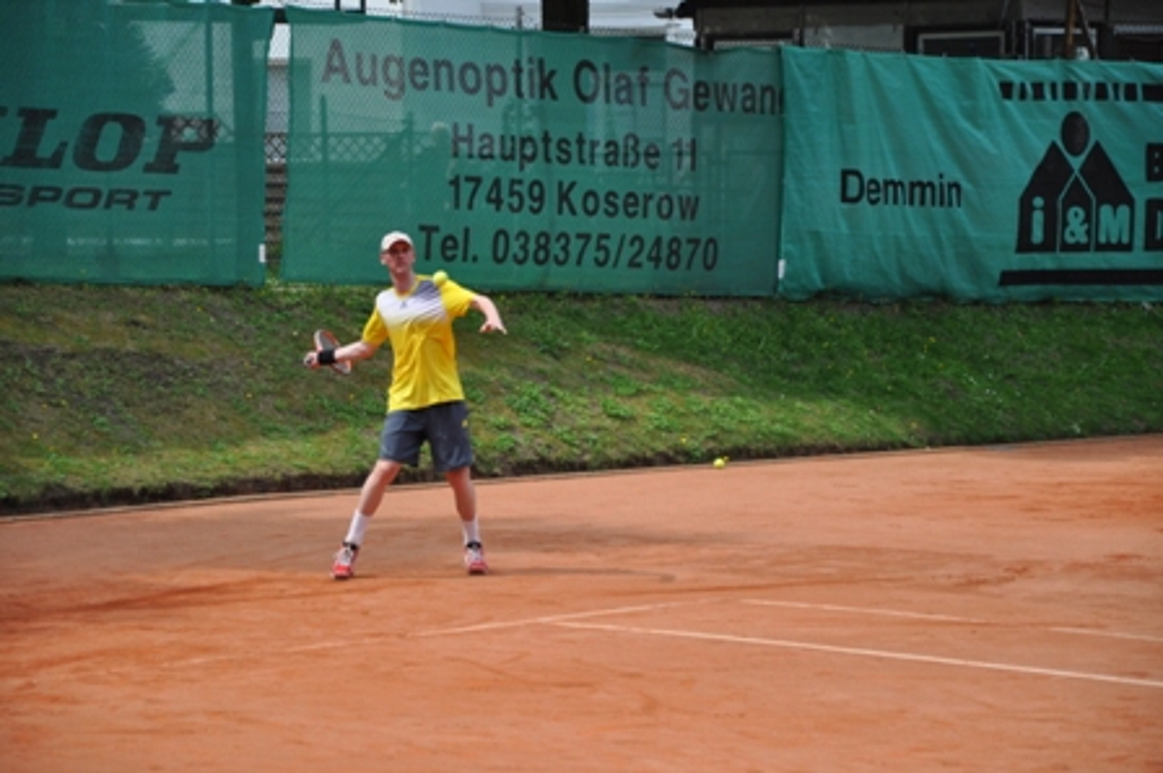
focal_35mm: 147
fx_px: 4745
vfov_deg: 9.3
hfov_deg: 14.0
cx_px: 582
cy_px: 386
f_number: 5.6
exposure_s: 1/1000
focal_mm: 98
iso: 400
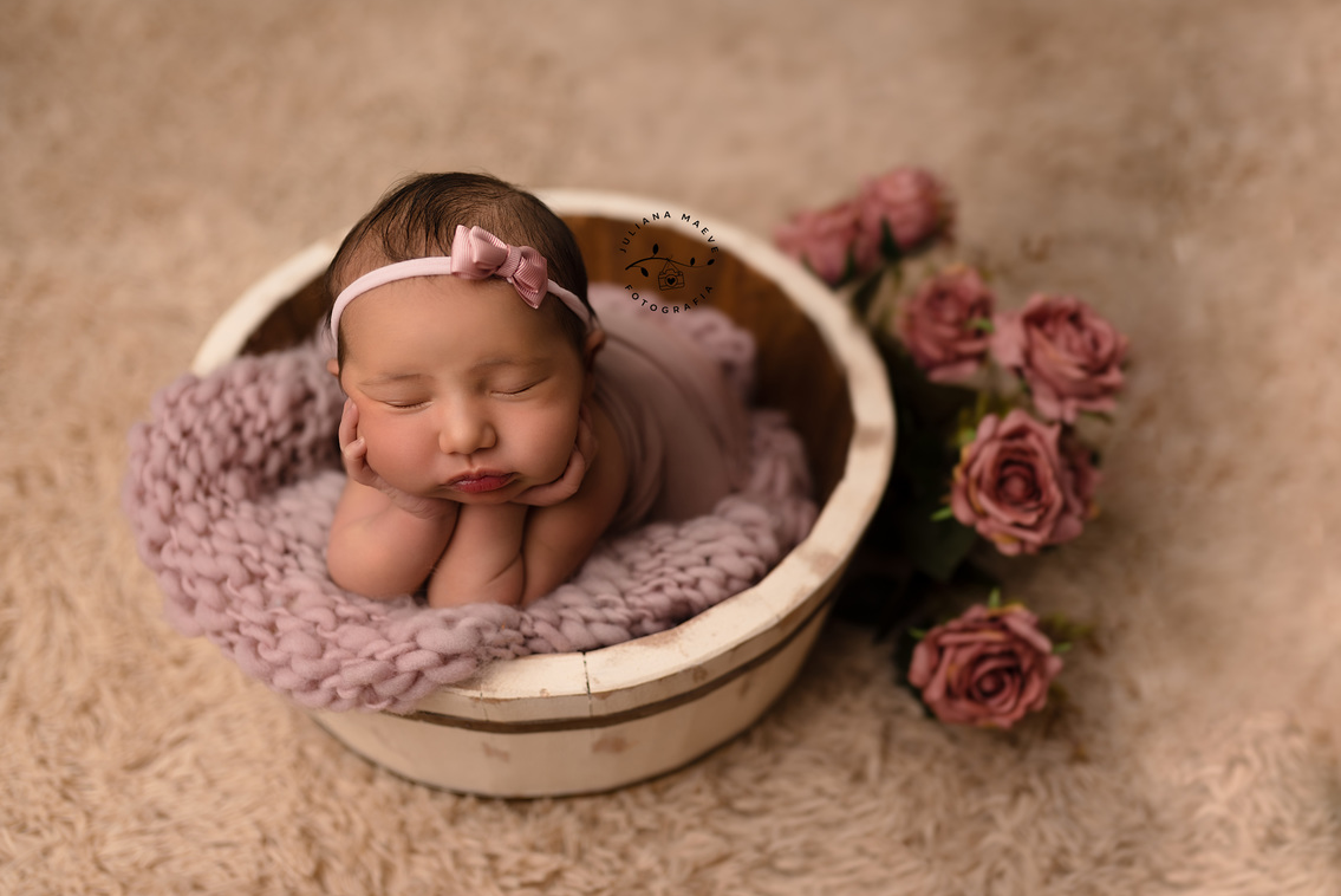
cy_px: 465
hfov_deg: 51.8
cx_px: 633
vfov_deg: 36.0
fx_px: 1379
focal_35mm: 37
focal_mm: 35
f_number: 2
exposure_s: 1/100
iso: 125
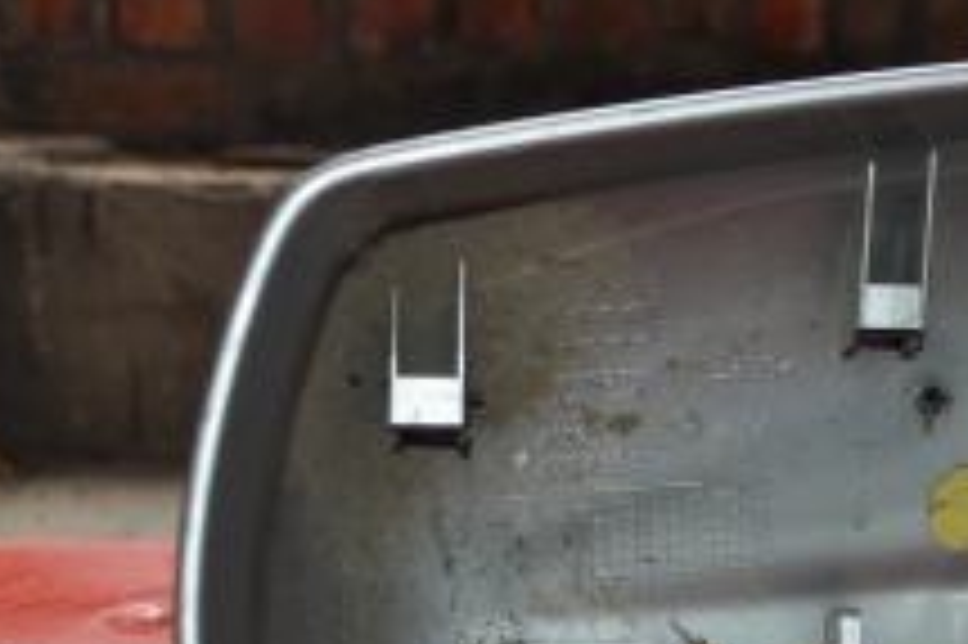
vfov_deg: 18.4
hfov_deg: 26.8
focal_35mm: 73
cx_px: 855
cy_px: 522
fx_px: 1966
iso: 250
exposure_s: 1/125
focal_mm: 21
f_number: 3.8
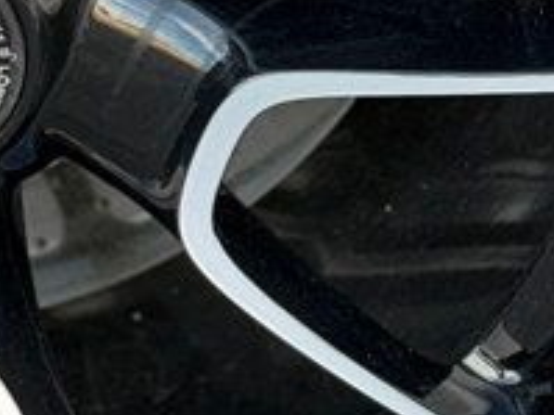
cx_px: -156
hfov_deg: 7.9
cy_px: -8
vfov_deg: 6.0
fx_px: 3951
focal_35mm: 247
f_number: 1.78
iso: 80
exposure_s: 1/179
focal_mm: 6.76
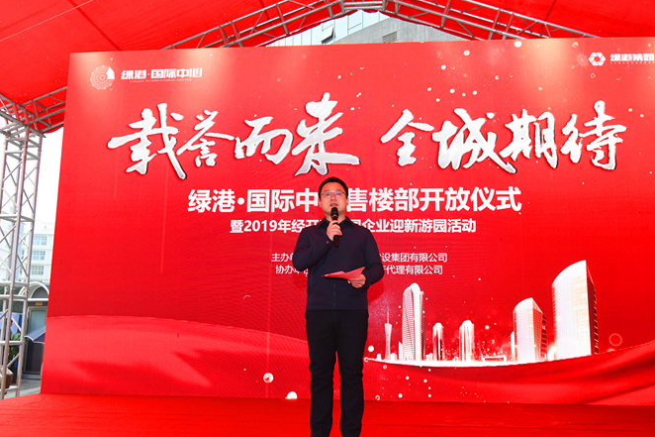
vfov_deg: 44.9
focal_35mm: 29
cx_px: 339
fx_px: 527
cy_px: 244
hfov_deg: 63.7
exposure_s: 1/100
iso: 640
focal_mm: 16
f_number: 5.6
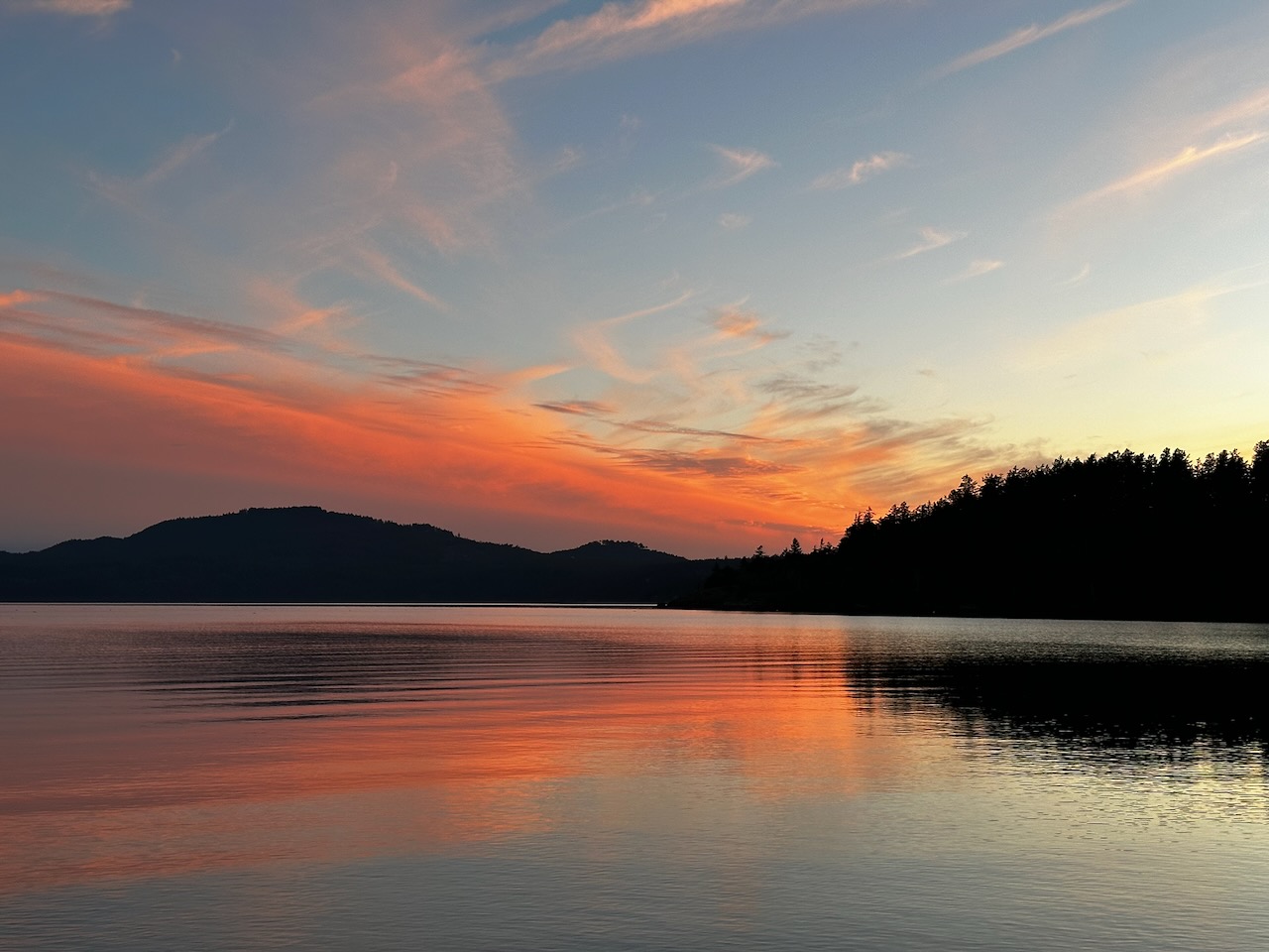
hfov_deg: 39.7
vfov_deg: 30.3
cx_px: 634
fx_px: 1760
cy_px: 476
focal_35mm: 48
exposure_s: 1/243
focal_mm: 6.86
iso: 50
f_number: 1.78
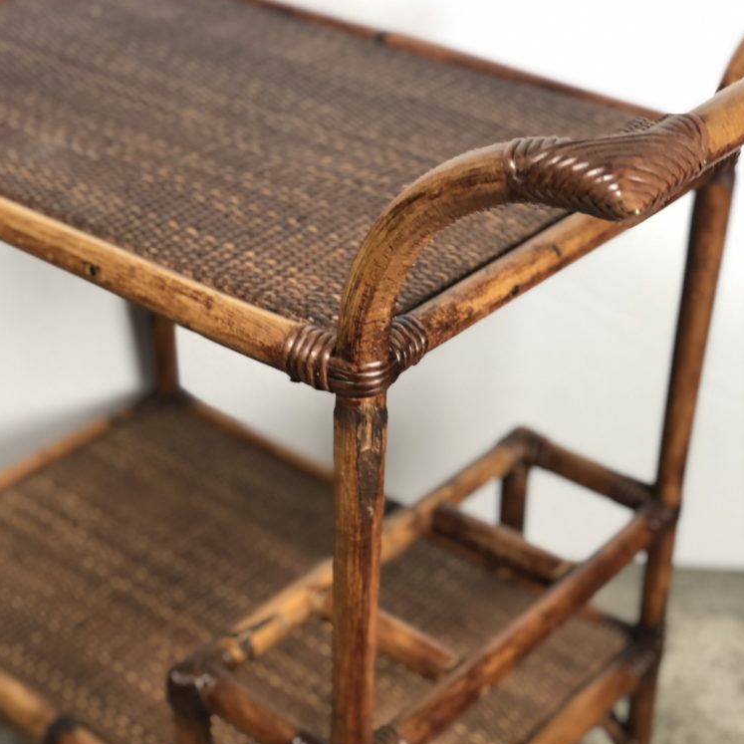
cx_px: 365
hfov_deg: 27.3
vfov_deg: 27.2
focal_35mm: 63
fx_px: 1532
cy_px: 470
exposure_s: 1/33
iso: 100
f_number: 2.4
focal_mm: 6
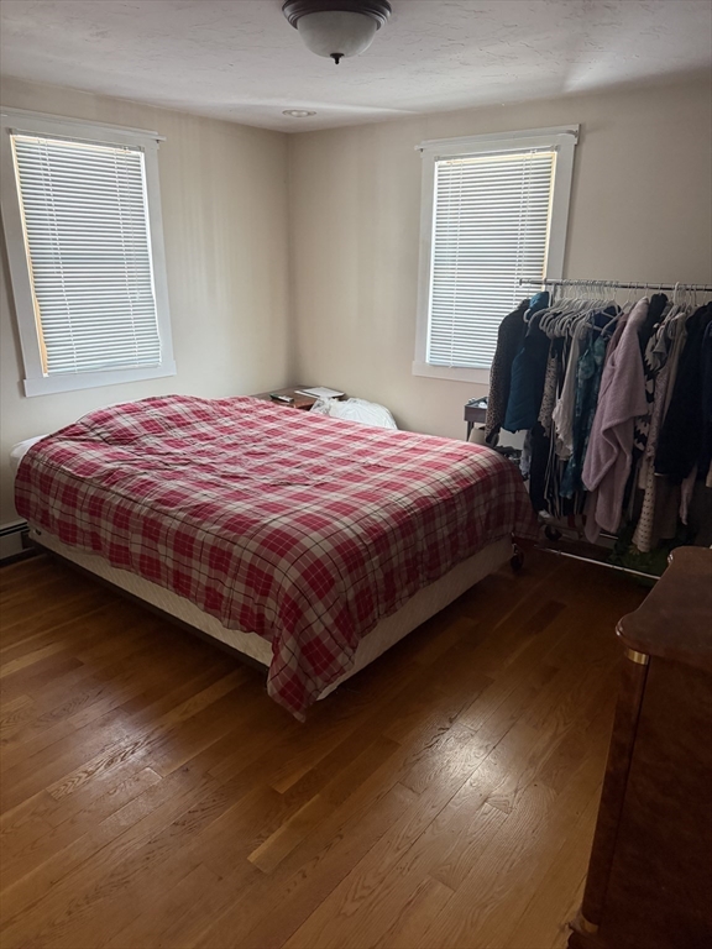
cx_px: 356
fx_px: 658
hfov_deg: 56.8
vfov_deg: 71.6
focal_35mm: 24
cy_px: 474
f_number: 1.78
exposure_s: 1/60
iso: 500
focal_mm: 6.76
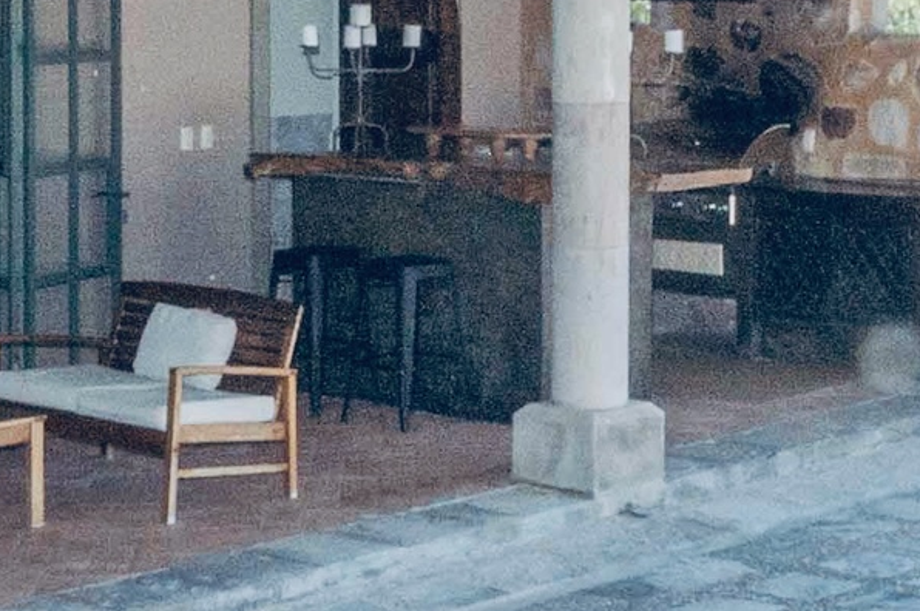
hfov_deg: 21.7
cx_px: 553
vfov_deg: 14.4
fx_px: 2400
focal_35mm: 94
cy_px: 534
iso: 400
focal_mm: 14
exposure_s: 1/100
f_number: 22
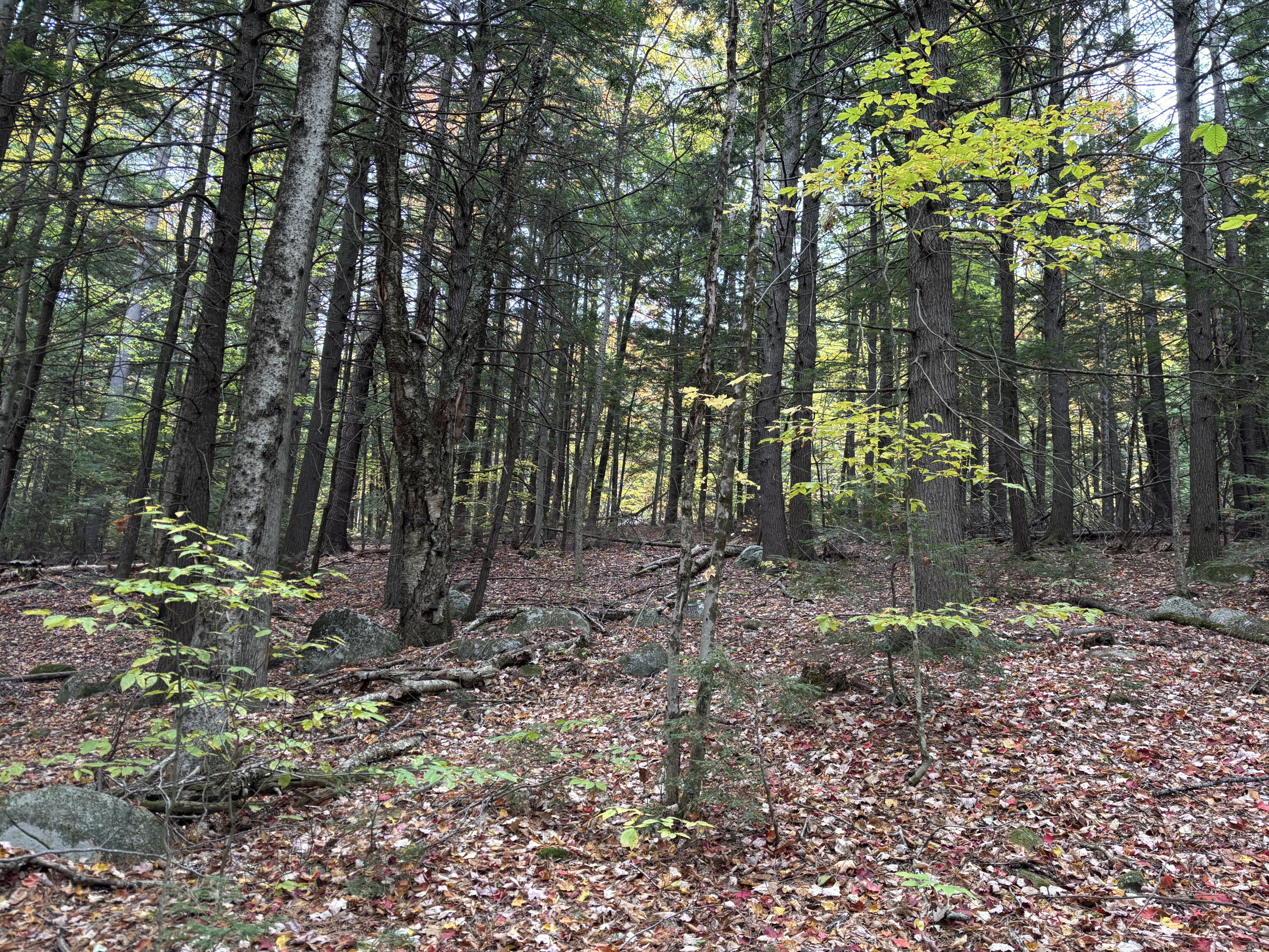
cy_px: 476
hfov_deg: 67.3
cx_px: 634
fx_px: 953
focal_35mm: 26
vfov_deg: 53.1
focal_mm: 5.96
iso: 125
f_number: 1.6
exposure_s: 1/111
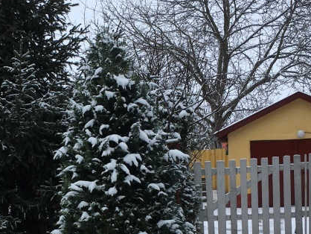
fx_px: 638
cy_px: 192
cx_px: 62
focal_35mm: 71
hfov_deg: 26.9
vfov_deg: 20.5
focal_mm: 4.15
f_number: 2.2
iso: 25
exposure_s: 1/874
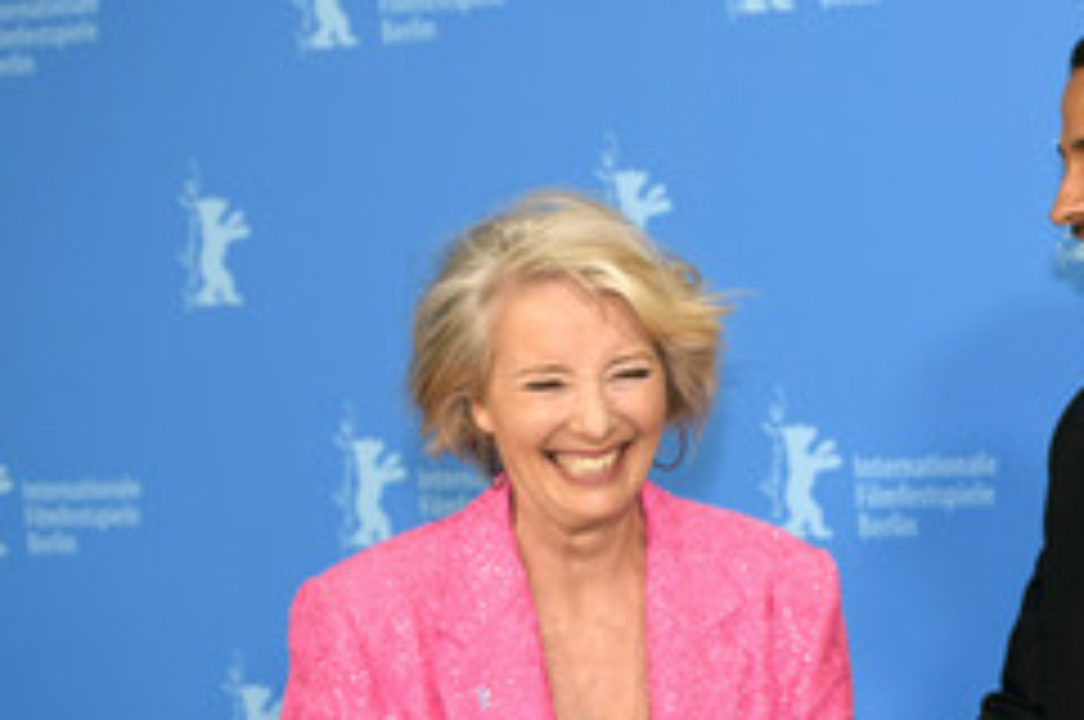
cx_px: 965
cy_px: 634
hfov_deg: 15.5
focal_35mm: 131
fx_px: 3939
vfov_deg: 10.4
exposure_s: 1/400
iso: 640
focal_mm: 70
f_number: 3.5
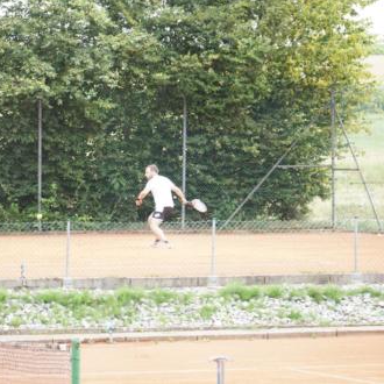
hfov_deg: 6.7
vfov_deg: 6.7
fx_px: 3271
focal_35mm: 261
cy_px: 191
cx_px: 172
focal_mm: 135
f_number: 5.6
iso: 250
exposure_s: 1/250
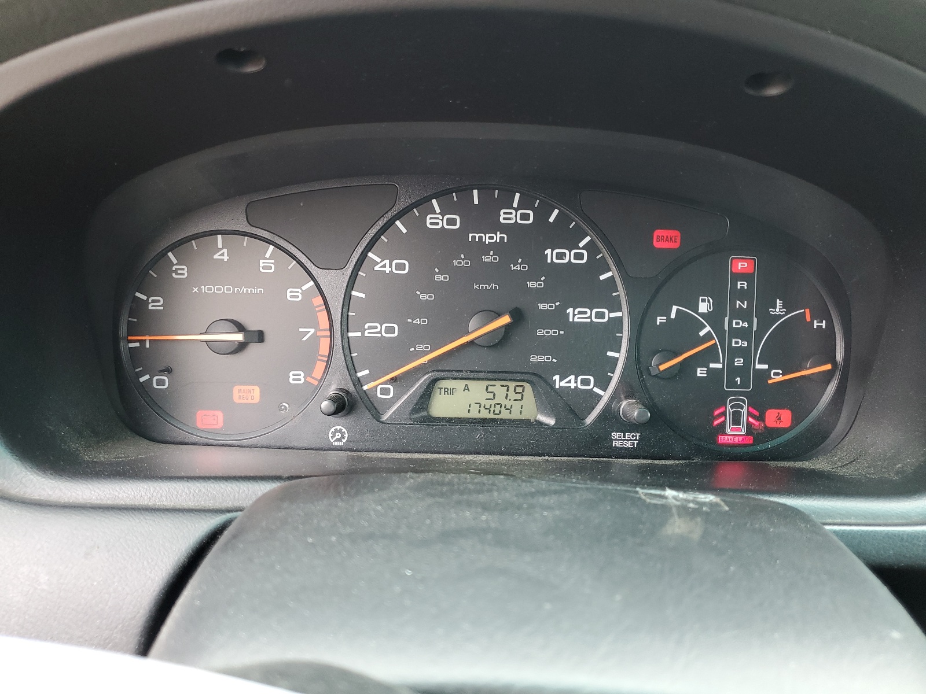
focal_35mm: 26
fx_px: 696
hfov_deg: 67.3
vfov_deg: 53.1
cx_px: 463
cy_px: 347
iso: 88
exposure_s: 1/60.2
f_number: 1.5
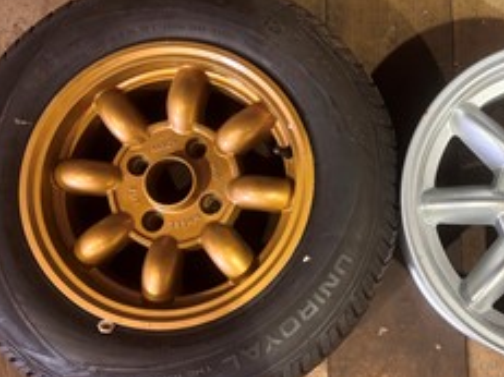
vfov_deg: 32.1
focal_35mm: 45
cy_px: 179
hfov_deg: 41.1
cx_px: 367
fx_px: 655
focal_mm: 5.96
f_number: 1.6
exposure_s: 1/50
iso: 320
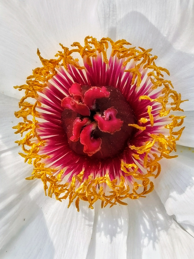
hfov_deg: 11.0
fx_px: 1009
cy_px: 130
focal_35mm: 135
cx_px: 97
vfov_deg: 14.6
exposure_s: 1/2639
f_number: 1.9
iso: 50
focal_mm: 6.71
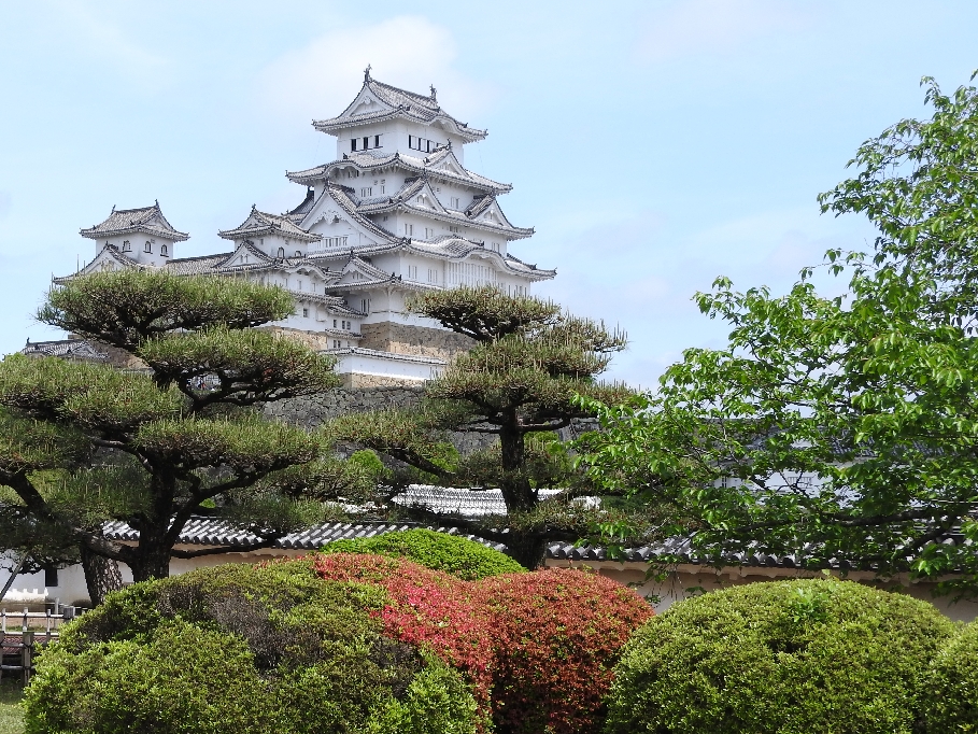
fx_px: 1865
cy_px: 397
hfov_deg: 29.3
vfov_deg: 22.3
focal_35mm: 66
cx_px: 366
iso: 100
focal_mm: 9
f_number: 4
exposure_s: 1/800
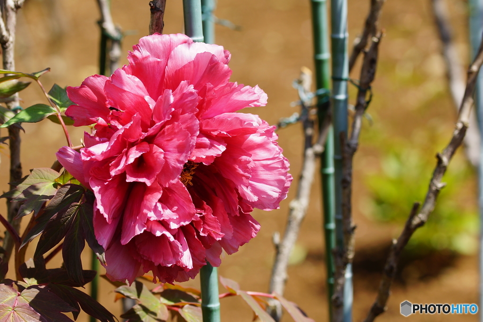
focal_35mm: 221
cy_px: 161
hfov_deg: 9.3
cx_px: 242
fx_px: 2965
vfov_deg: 6.2
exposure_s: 1/125
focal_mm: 105
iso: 100
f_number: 4.5
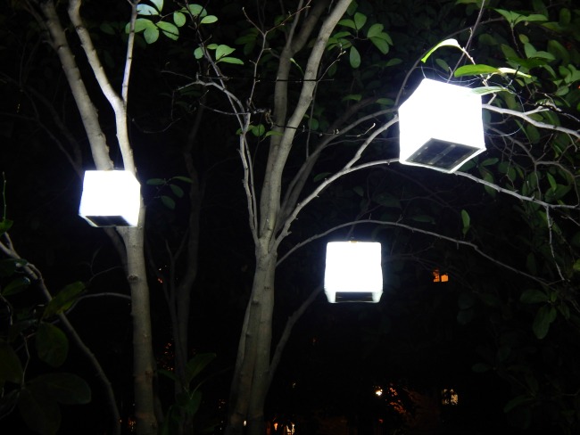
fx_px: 570
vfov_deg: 41.8
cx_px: 290
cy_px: 218
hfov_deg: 53.9
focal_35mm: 34
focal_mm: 6.1
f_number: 3.3
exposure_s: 1/2.5
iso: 200
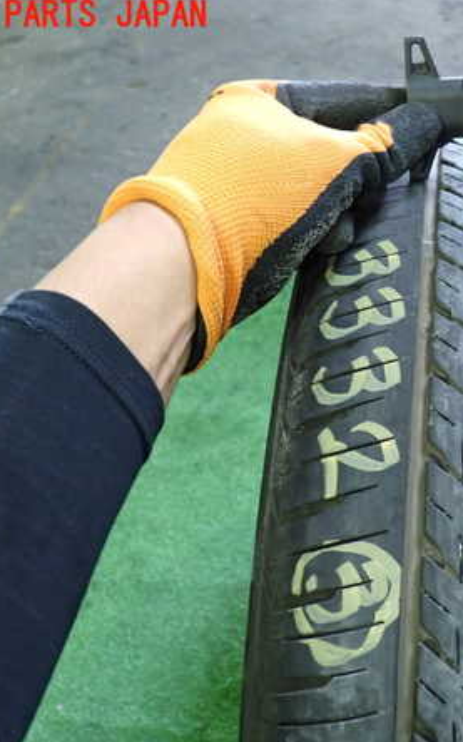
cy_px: 371
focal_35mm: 43
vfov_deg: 46.2
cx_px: 404
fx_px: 869
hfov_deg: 28.8
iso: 320
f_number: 2.3
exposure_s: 1/30
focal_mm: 5.4
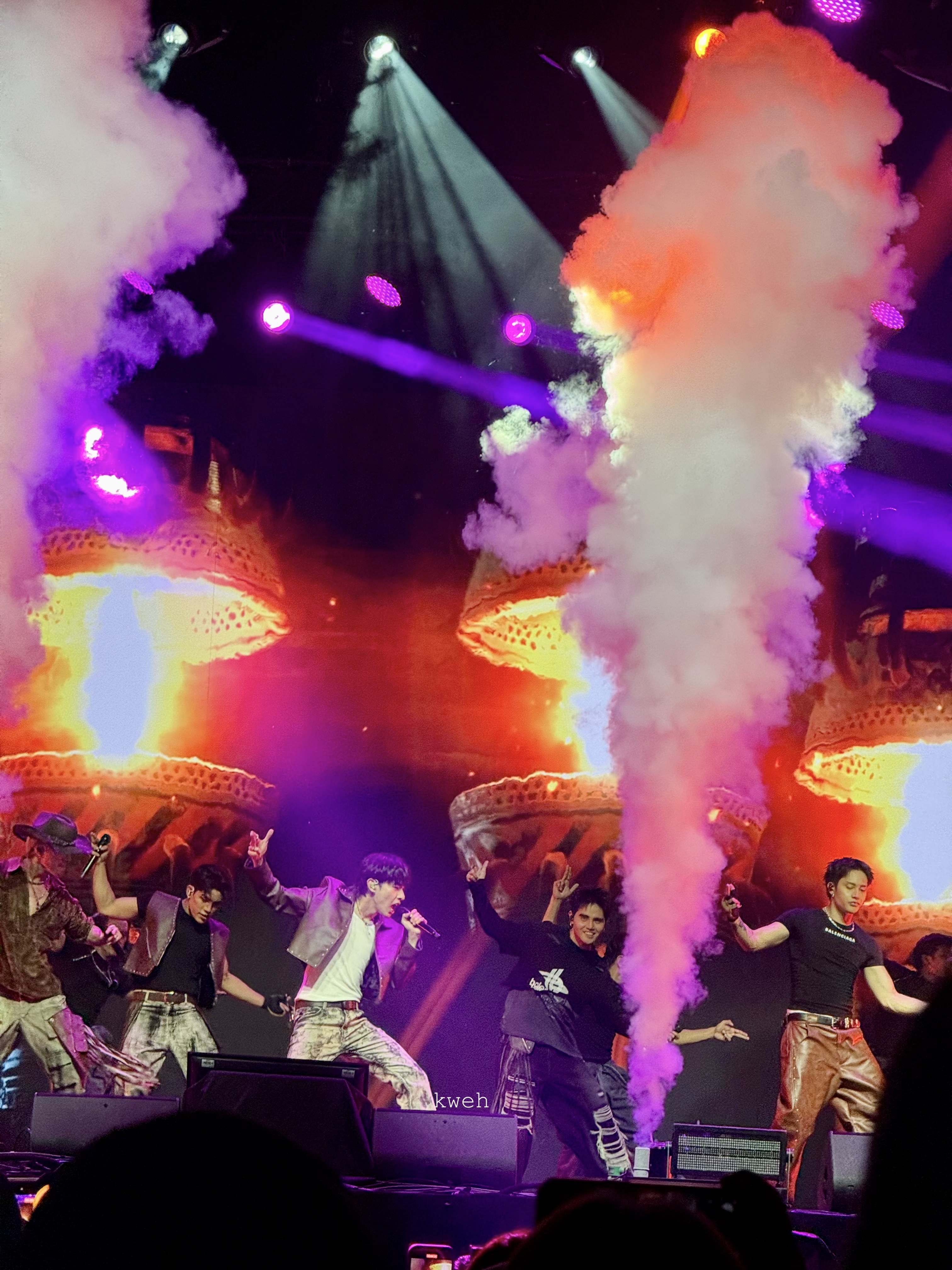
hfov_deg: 12.3
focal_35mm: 120
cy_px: 635
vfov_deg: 16.4
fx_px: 4400
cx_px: 476
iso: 250
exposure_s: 1/95
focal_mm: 15.66
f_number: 2.8
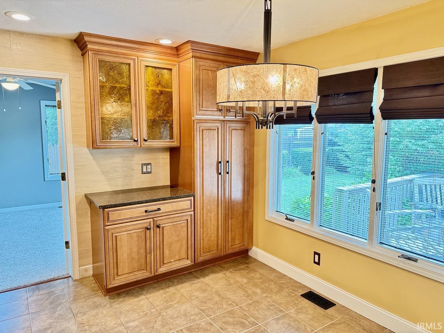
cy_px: 166
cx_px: 222
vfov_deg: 56.8
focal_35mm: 24
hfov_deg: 71.6
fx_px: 308
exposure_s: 1/60
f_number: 1.78
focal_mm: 6.76
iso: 400
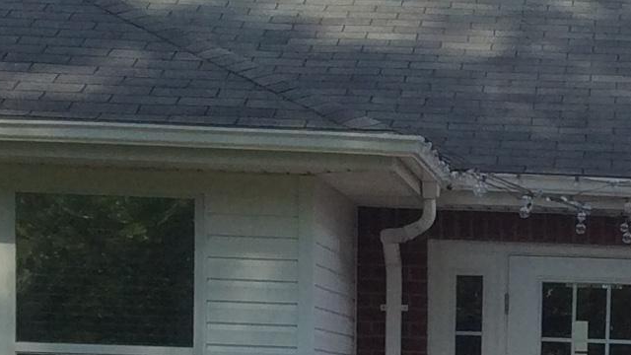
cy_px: 528
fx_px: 2359
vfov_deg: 8.4
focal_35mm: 141
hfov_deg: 14.9
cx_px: 685
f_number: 2.4
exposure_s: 1/1003
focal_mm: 3.3
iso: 32
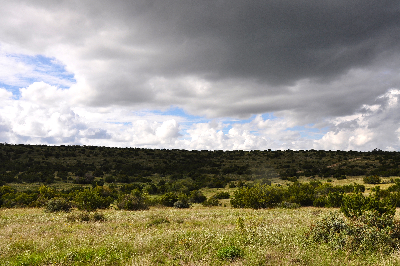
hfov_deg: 53.2
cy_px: 133
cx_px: 200
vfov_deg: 36.8
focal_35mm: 36
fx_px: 400
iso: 200
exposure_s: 1/640
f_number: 8
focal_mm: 24
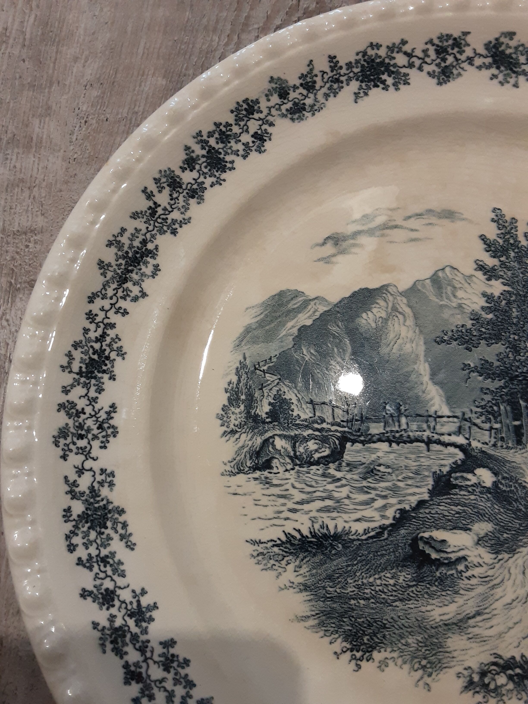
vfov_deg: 63.4
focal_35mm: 28
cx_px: 264
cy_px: 352
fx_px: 569
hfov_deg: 49.7
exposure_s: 1/50
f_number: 1.9
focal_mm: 2.9
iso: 200
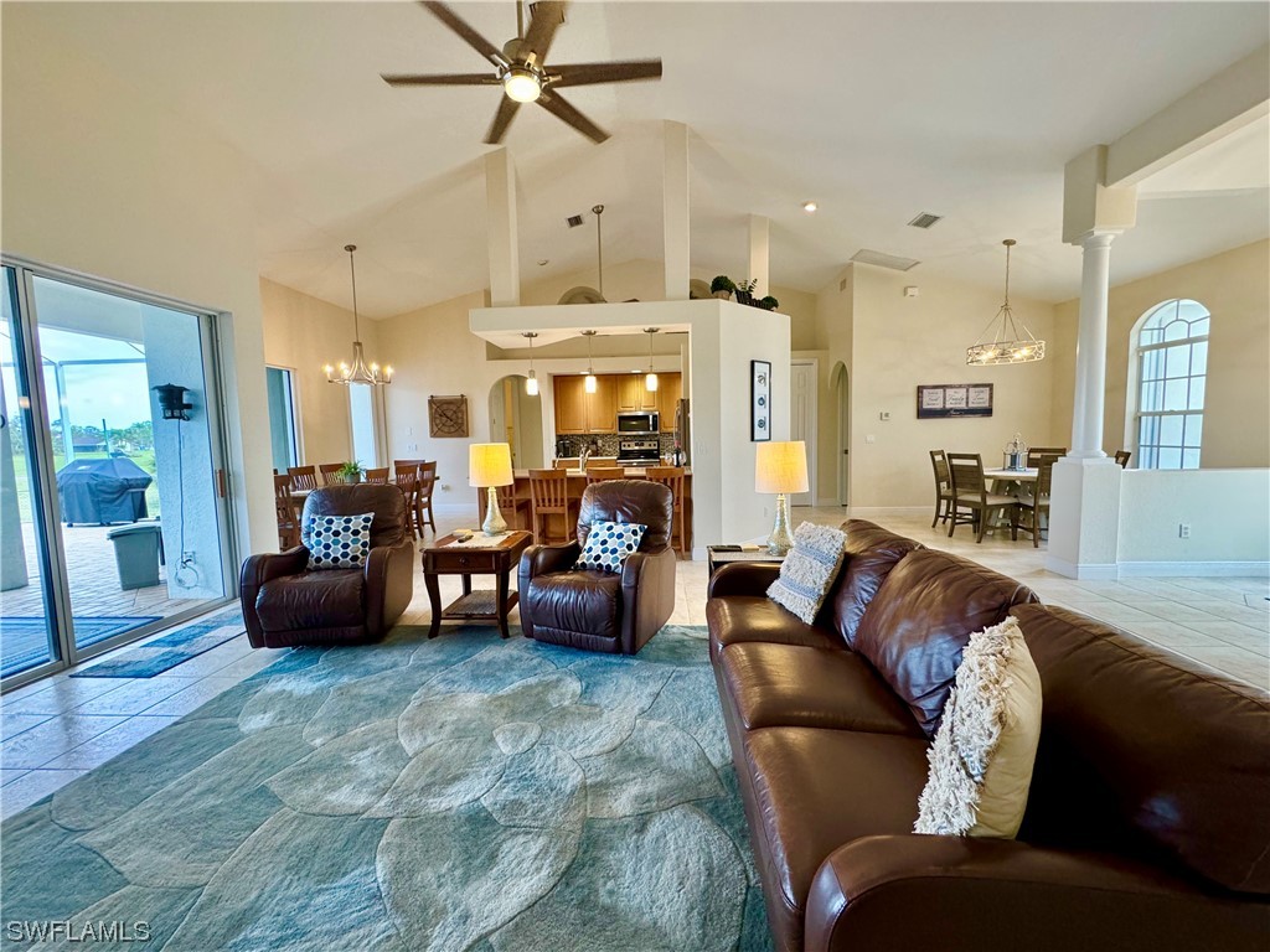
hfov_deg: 102.1
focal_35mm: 14
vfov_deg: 85.7
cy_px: 476
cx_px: 635
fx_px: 514
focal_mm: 2.22
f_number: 2.2
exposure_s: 1/120
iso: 250
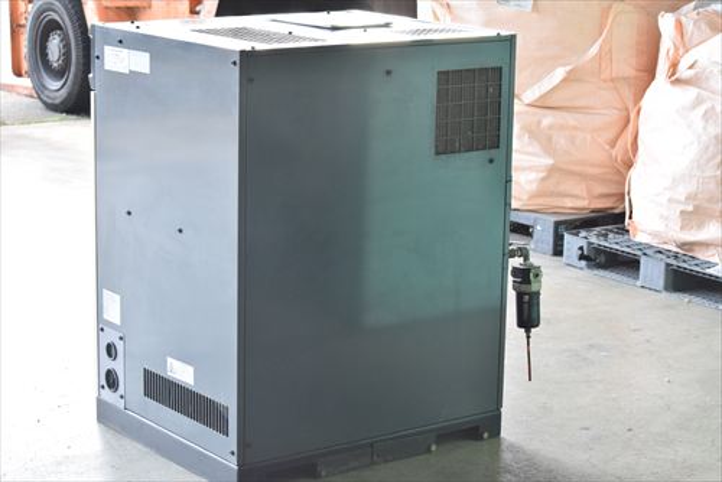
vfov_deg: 16.6
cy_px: 241
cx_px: 361
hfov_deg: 24.6
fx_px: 1655
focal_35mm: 82
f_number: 6.3
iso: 1250
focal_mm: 55
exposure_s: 1/160
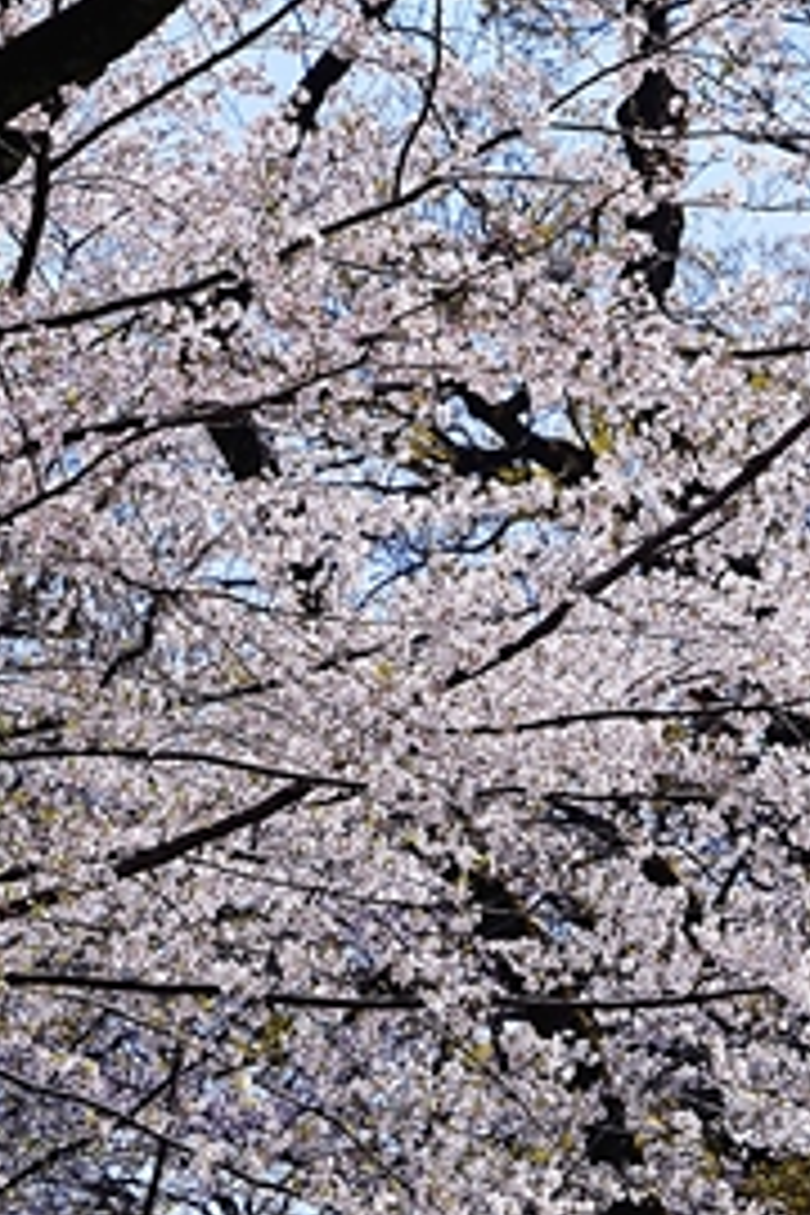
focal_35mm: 261
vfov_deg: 7.9
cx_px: 1177
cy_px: 990
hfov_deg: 5.2
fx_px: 8808
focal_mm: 88
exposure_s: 1/320
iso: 100
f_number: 8
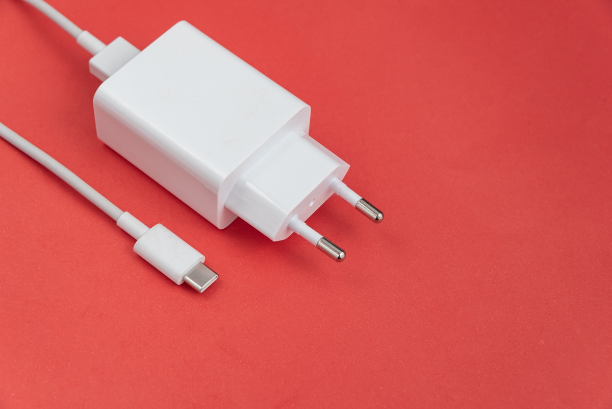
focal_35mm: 85
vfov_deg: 16.1
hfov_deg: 23.9
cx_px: 306
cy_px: 204
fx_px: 1445
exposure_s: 1/100
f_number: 9
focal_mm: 85
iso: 800
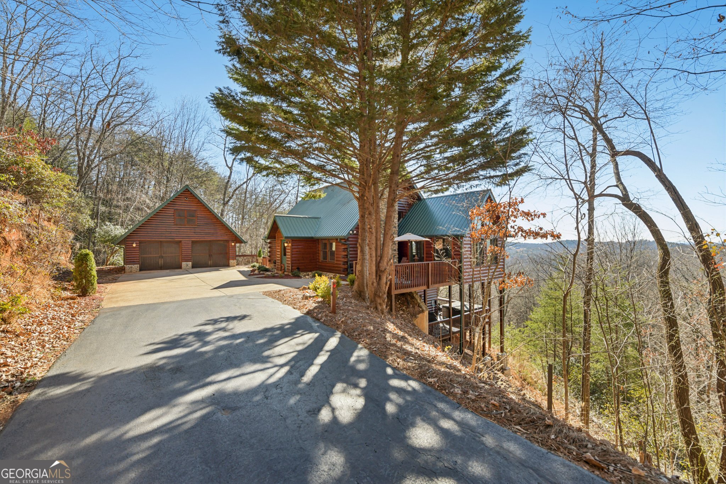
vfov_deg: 77.3
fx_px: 302
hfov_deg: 100.4
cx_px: 363
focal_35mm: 15
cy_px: 242
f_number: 8
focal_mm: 15
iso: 400
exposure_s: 1/500
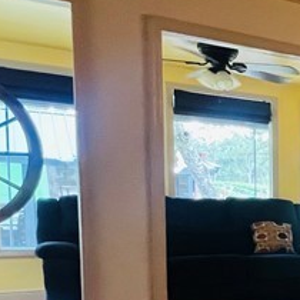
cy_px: 253
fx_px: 549
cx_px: 587
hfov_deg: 19.3
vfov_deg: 29.6
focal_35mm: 56
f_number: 1.8
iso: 250
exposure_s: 1/120
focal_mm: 1.57
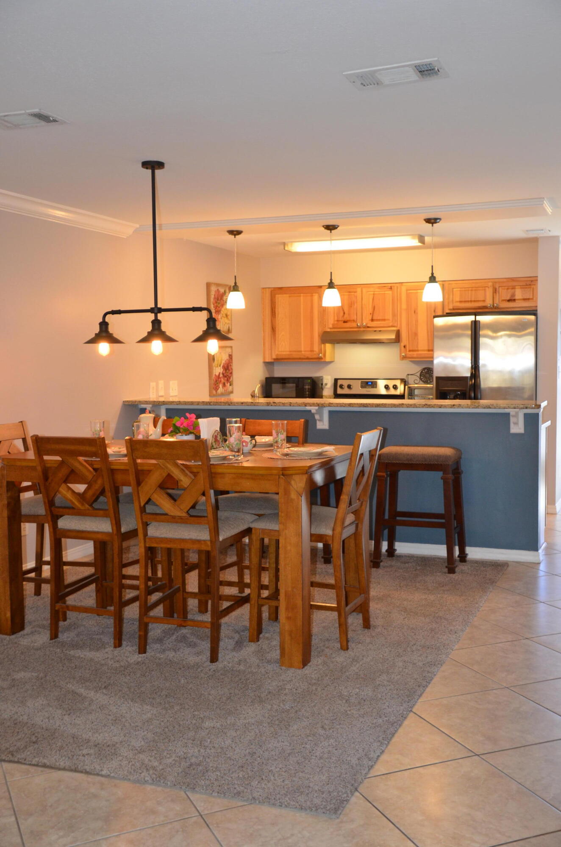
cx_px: 280
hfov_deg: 34.1
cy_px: 424
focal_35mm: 39
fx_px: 916
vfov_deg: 49.6
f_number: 3.8
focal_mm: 26
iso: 800
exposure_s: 1/60
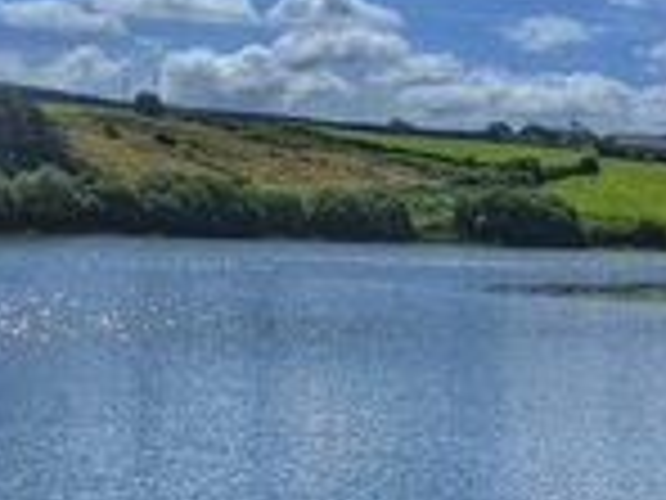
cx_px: 1161
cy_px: 405
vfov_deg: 15.0
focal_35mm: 98
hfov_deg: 16.9
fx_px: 1885
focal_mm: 4.44
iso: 65
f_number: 1.8
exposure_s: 1/7812
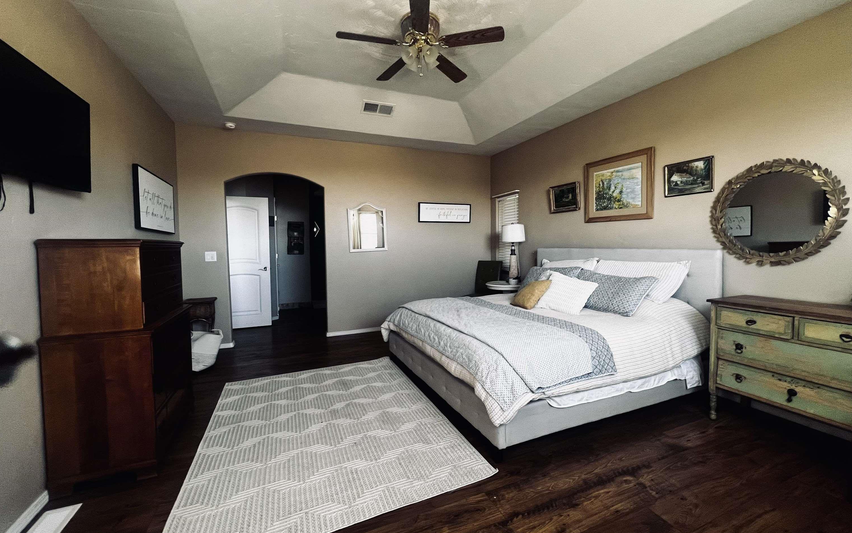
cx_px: 431
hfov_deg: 105.3
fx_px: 325
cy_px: 261
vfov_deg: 78.6
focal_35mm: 14
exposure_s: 1/99
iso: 250
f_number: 1.8
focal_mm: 1.57
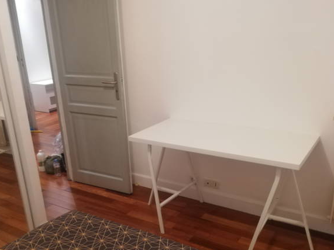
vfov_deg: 39.3
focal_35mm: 36
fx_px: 347
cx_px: 159
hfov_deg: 51.3
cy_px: 163
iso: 500
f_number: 2.2
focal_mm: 3.81
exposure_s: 1/20
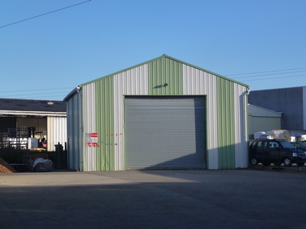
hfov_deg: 20.4
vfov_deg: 15.4
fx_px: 849
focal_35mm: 96
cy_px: 114
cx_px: 153
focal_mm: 17.3
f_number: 5
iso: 160
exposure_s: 1/500
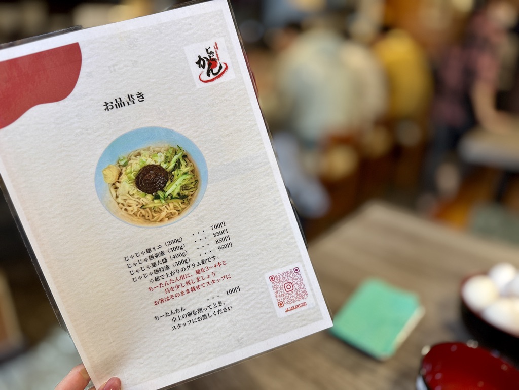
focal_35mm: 24
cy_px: 195
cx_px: 260
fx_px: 360
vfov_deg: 56.8
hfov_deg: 71.6
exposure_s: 1/50
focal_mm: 6.76
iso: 125
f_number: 1.78
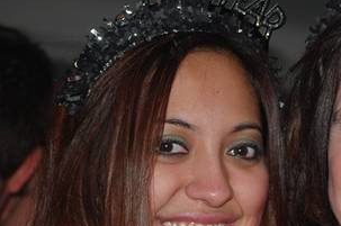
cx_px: 308
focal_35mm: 150
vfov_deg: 9.1
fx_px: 1418
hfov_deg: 13.6
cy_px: 112
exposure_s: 1/60
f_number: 4
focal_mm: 55
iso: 400
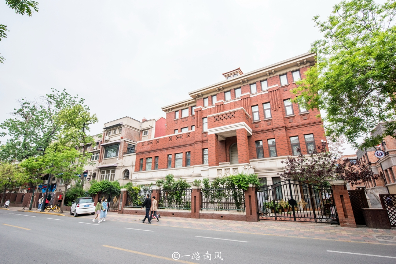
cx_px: 198
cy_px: 132
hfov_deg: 93.3
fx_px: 187
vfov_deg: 70.5
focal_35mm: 17
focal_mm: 17
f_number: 13
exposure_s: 1/100
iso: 800
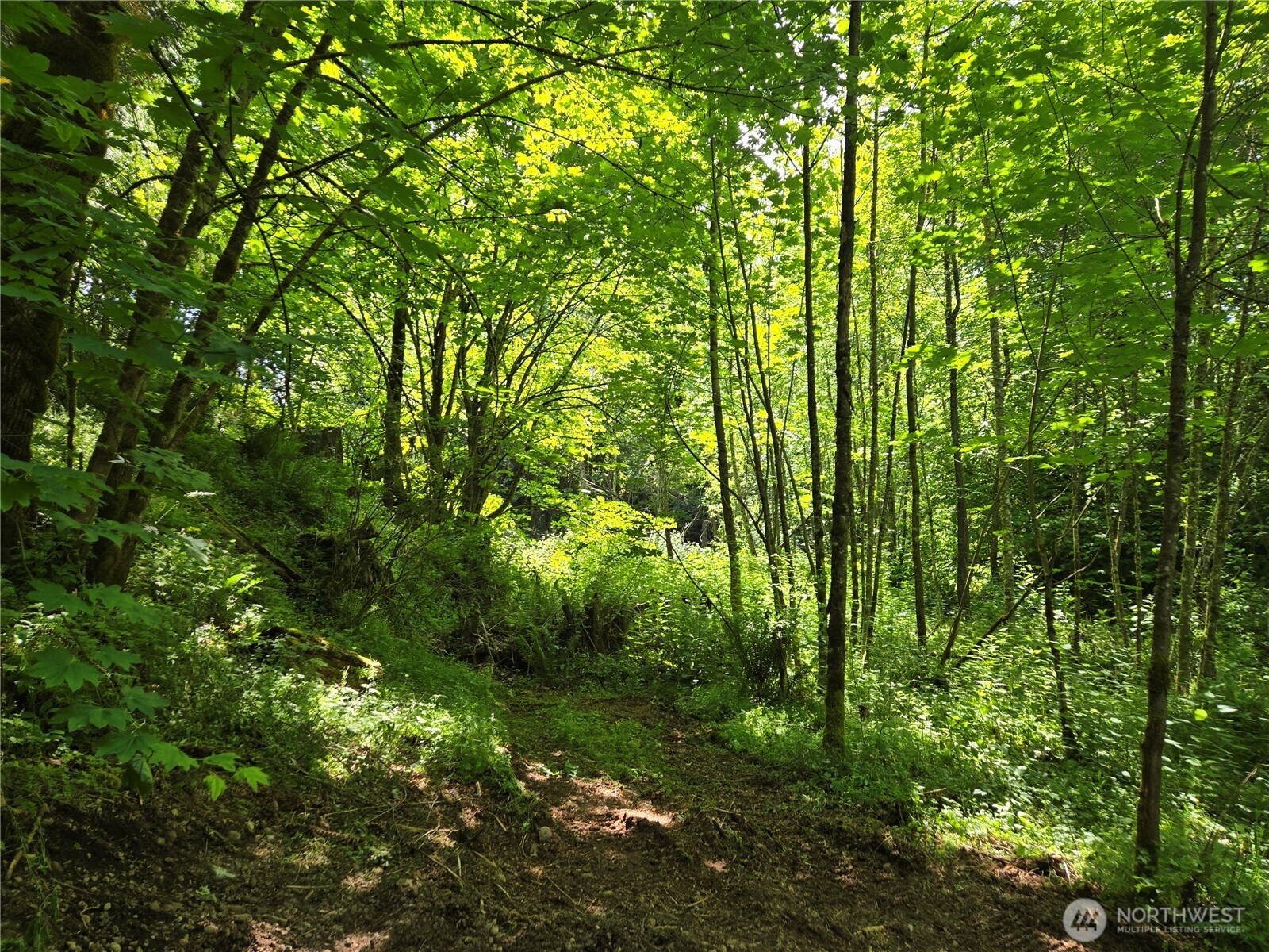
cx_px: 634
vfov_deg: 58.9
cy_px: 476
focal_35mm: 23
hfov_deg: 73.9
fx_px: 843
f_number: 1.8
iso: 40
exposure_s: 1/180
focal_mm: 5.4
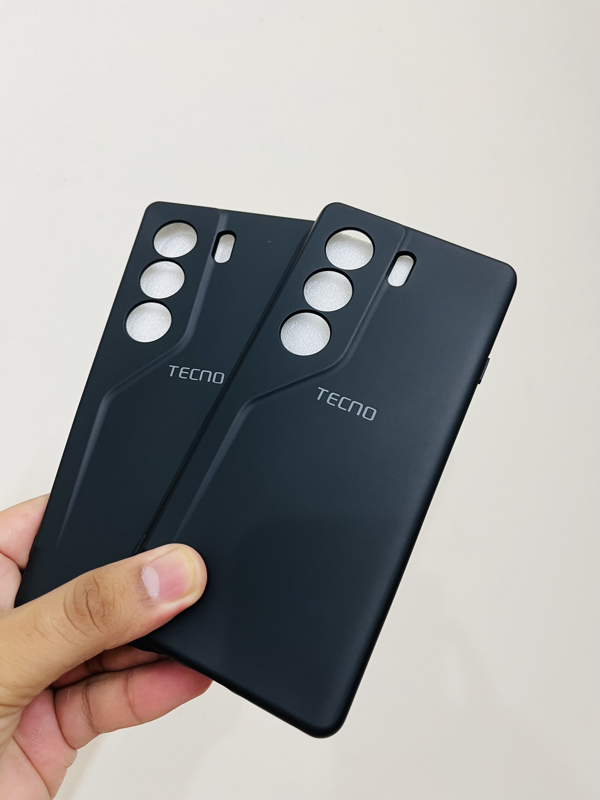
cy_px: 400
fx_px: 601
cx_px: 300
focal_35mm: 26
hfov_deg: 53.1
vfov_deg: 67.3
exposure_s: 1/50
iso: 125
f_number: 1.6
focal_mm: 5.1
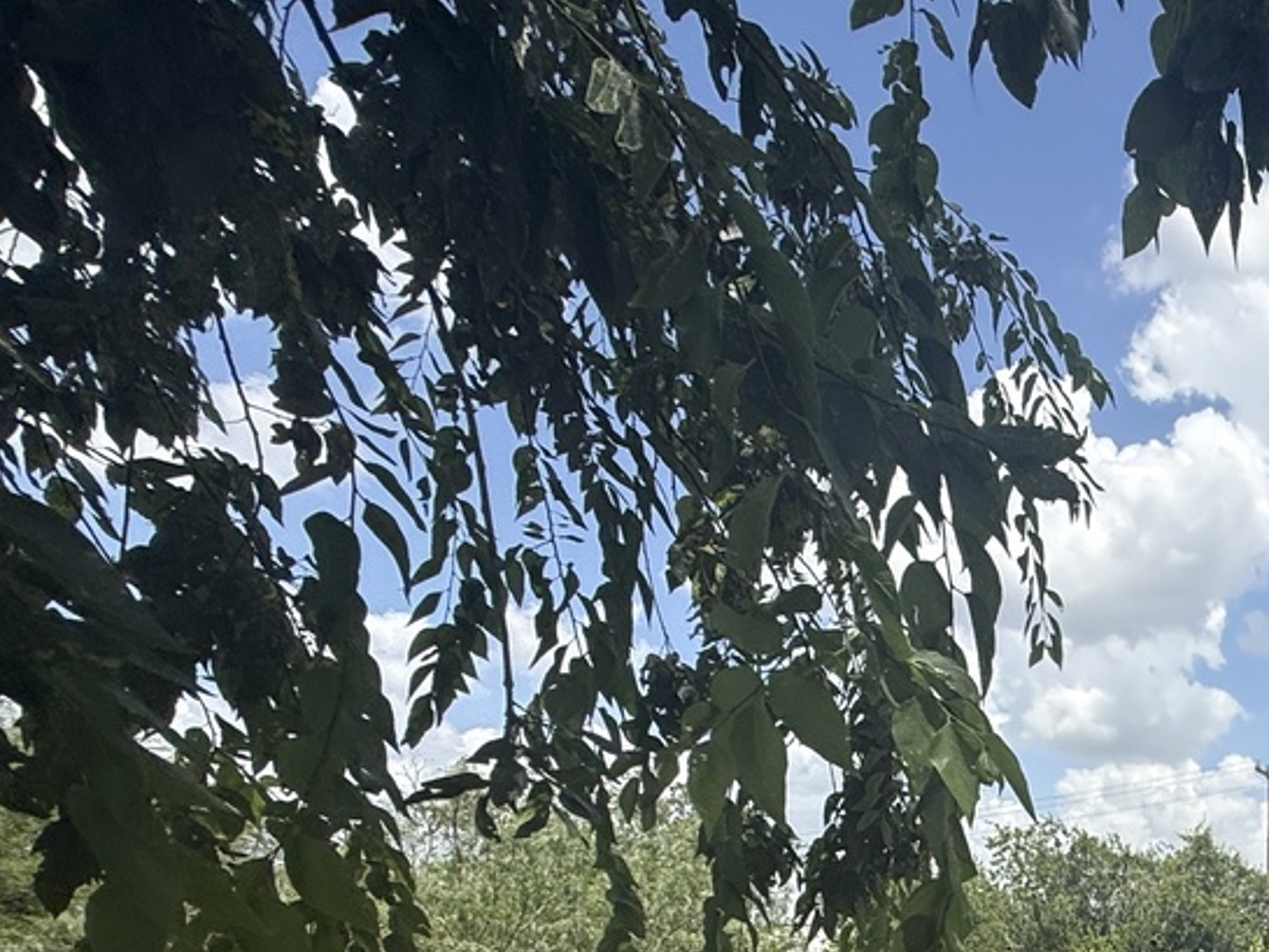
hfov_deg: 36.8
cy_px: 1094
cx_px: 1565
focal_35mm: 37
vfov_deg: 32.9
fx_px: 1357
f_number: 2.2
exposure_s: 1/1368
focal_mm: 2.22
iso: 50
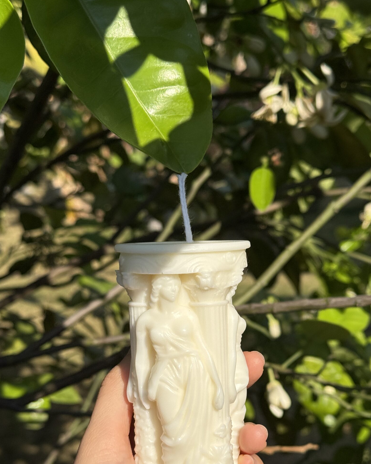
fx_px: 851
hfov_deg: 24.6
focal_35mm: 62
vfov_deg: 30.3
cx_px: 198
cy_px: 300
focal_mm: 6.76
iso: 100
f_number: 1.78
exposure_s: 1/7143
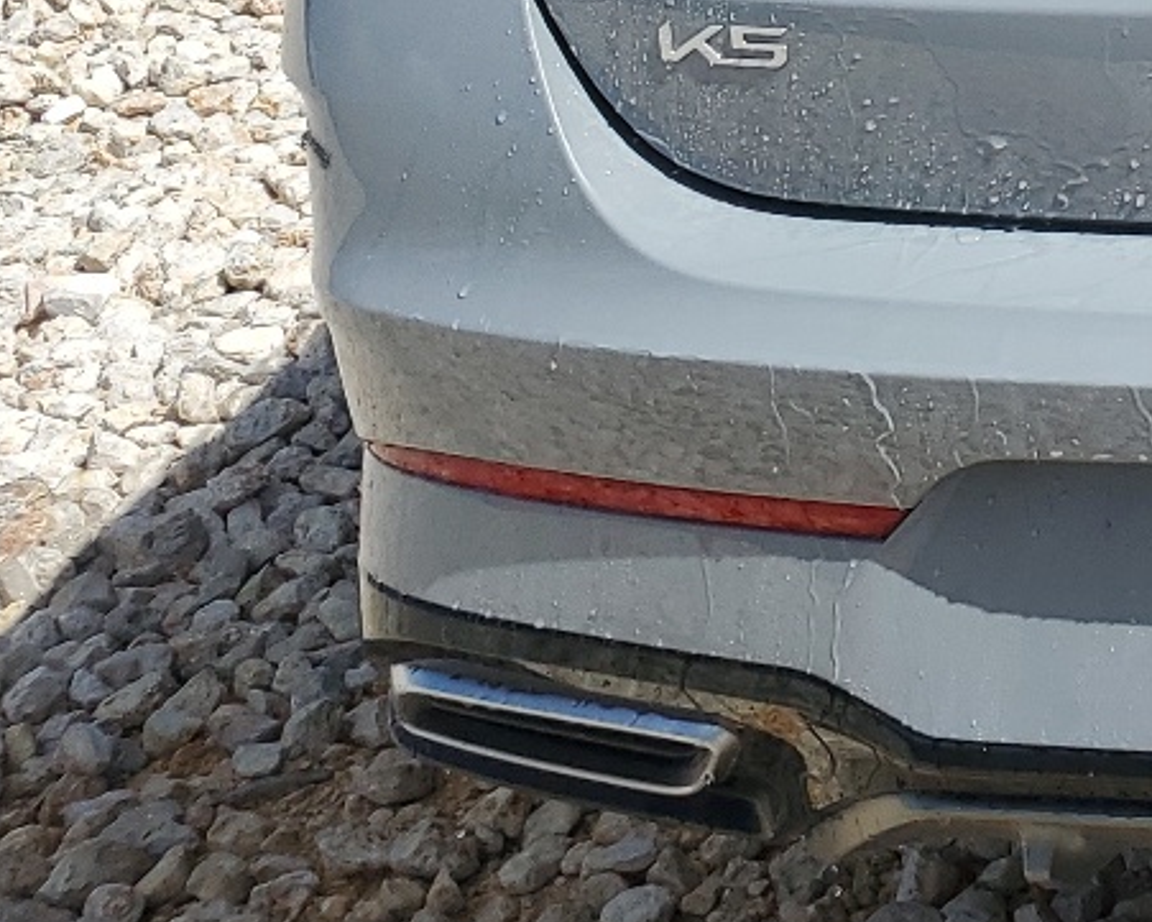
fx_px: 3069
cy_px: -128
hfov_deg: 18.6
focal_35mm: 90
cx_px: 1768
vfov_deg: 16.5
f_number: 1.5
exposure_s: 1/5000
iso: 50
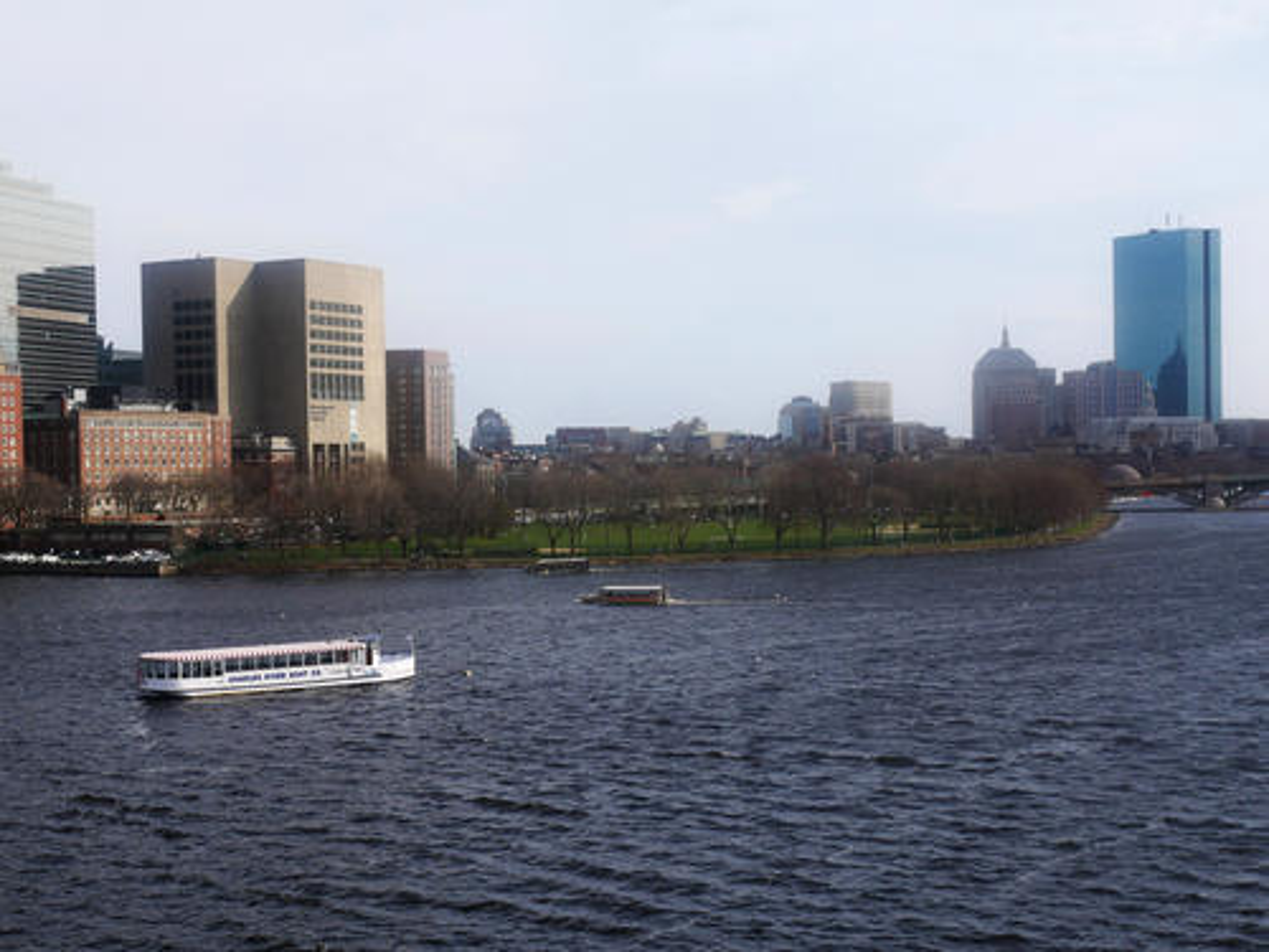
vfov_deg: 29.1
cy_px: 476
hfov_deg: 38.2
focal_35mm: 50
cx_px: 634
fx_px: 1833
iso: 200
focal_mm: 25
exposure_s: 1/400
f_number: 9
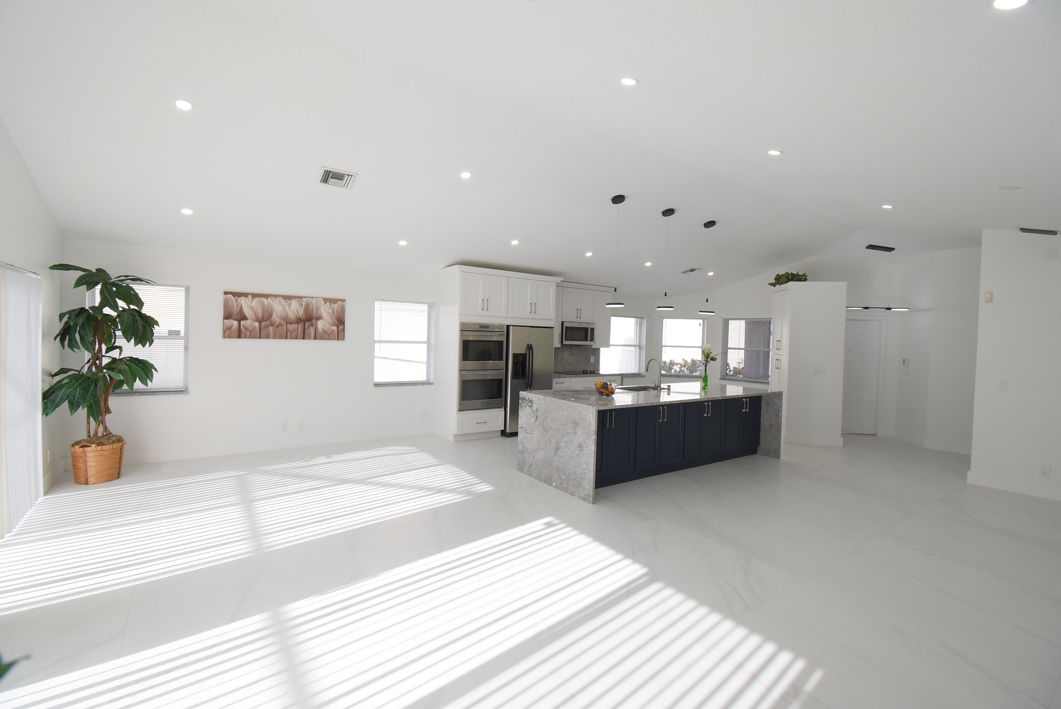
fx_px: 442
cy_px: 354
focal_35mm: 15
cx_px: 530
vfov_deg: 77.4
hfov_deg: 100.3
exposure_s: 1/160
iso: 400
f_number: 6.3
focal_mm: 10
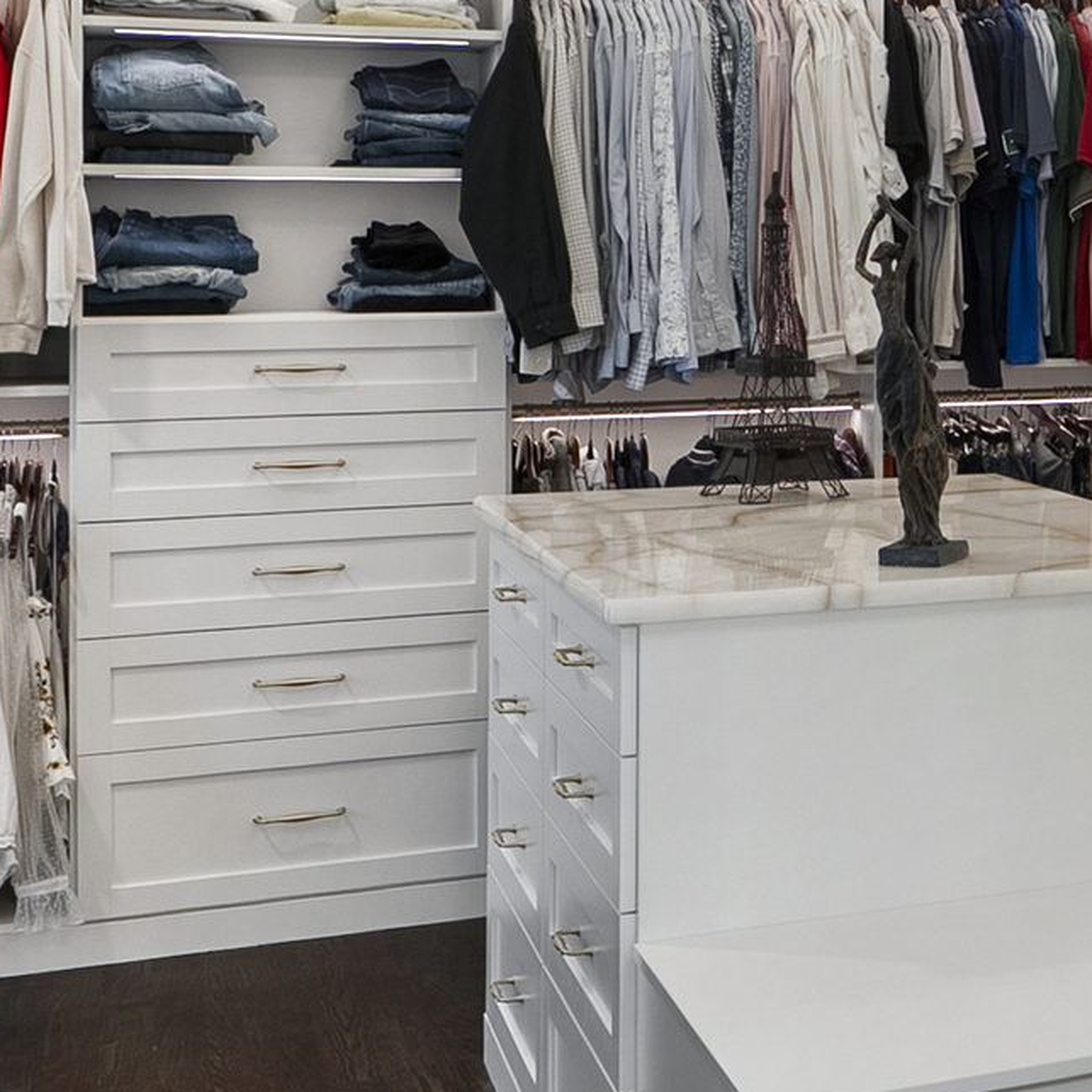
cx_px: 1478
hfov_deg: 23.1
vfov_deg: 26.2
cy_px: 290
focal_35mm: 65
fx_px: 2320
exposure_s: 1/1.67
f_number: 7.1
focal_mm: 16
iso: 250
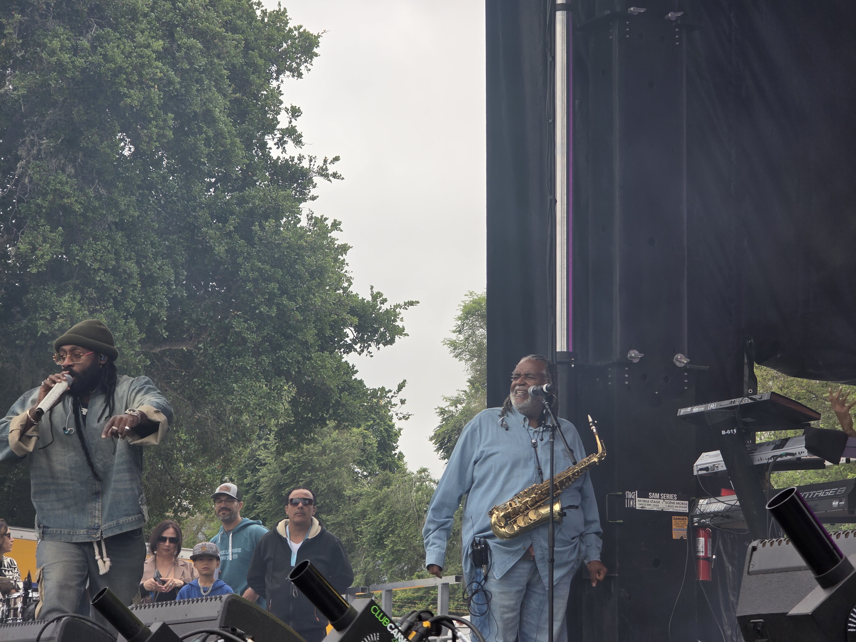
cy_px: 321
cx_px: 428
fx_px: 2844
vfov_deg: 12.9
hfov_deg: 17.1
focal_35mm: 115
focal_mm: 18.6
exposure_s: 1/375
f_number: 3.4
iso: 64
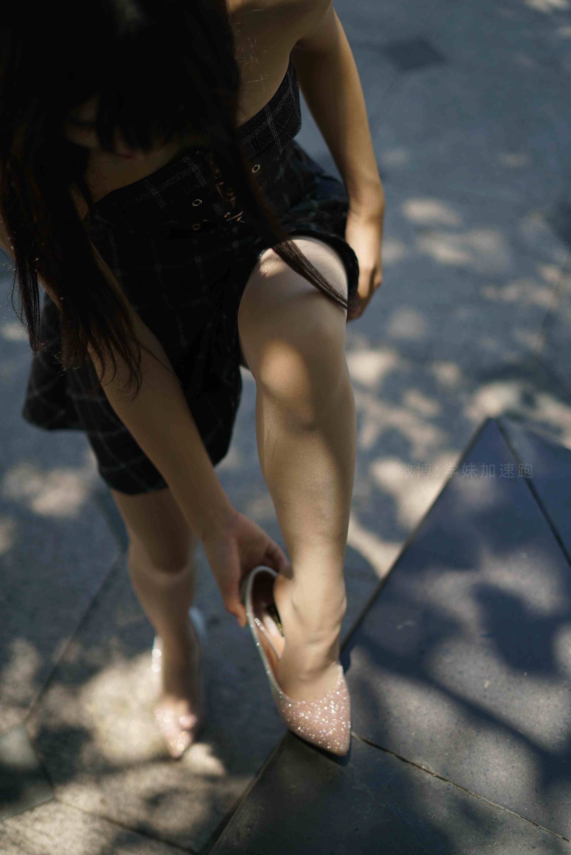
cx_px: 286
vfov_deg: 39.6
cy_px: 428
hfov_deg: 27.0
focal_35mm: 50
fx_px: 1188
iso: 200
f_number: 1.8
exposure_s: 1/2500
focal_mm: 50
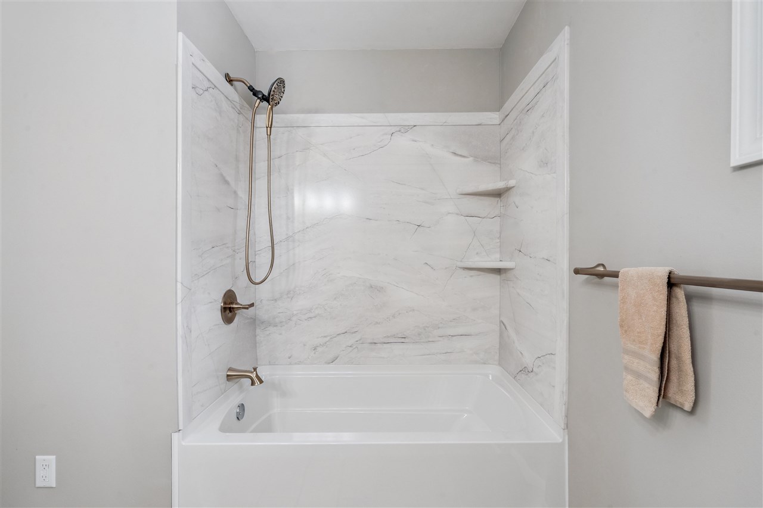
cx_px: 382
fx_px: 339
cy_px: 254
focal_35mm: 16
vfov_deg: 73.7
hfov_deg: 96.7
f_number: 10
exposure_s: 1/3.33
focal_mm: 16
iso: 400
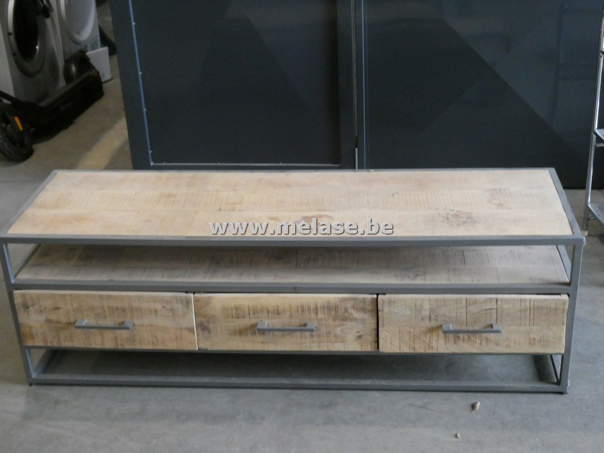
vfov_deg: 29.1
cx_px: 302
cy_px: 226
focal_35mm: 50
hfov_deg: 38.2
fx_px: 872
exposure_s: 1/125
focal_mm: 9
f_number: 4.1
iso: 1000
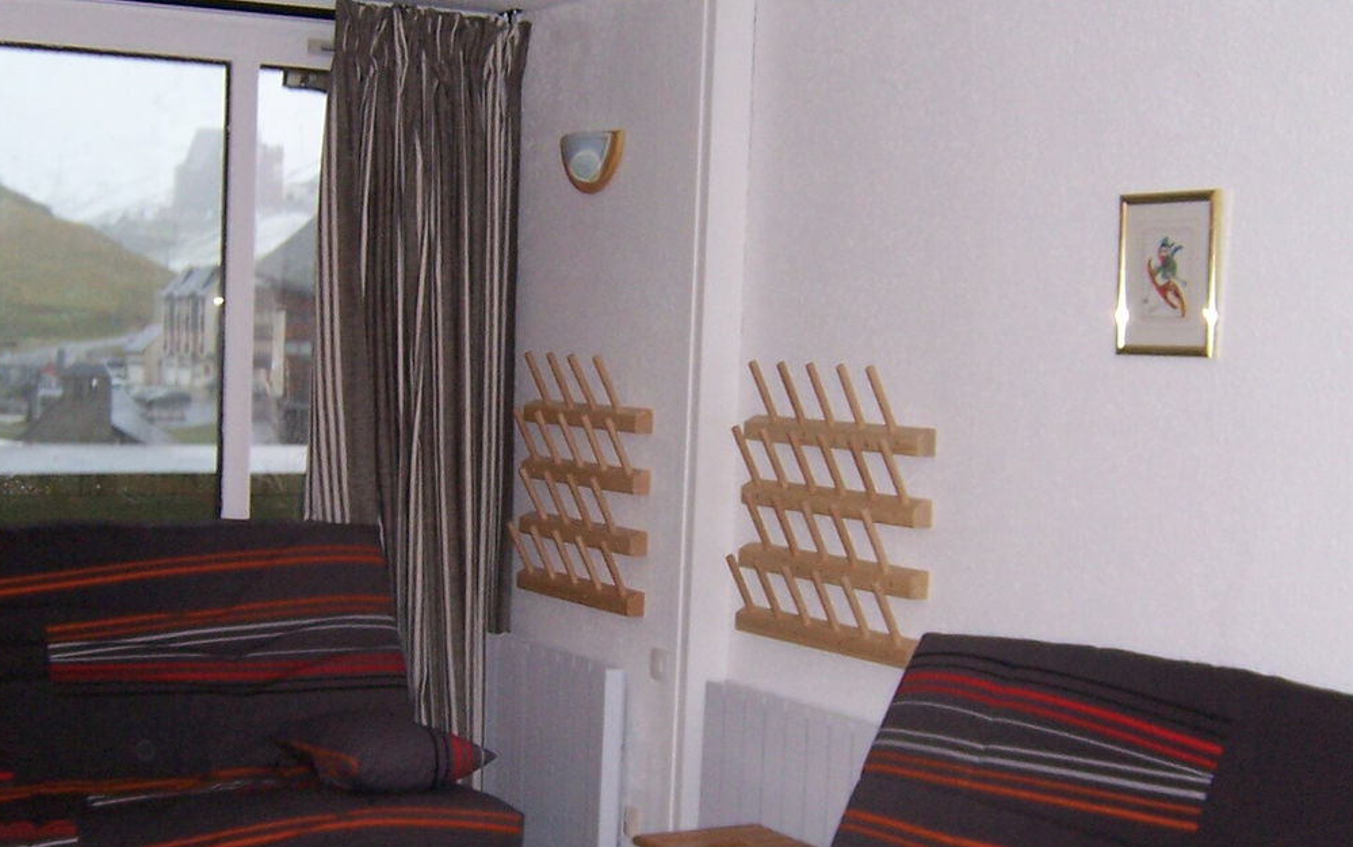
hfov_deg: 36.1
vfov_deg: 23.1
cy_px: 553
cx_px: 525
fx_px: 2066
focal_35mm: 56
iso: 140
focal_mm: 5.5
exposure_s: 1/60
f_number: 2.8
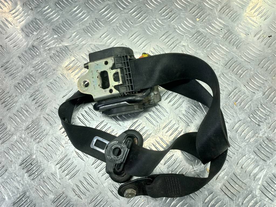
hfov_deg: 69.4
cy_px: 104
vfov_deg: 54.9
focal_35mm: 25
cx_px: 138
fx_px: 199
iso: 80
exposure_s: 1/50
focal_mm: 4.6
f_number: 1.8
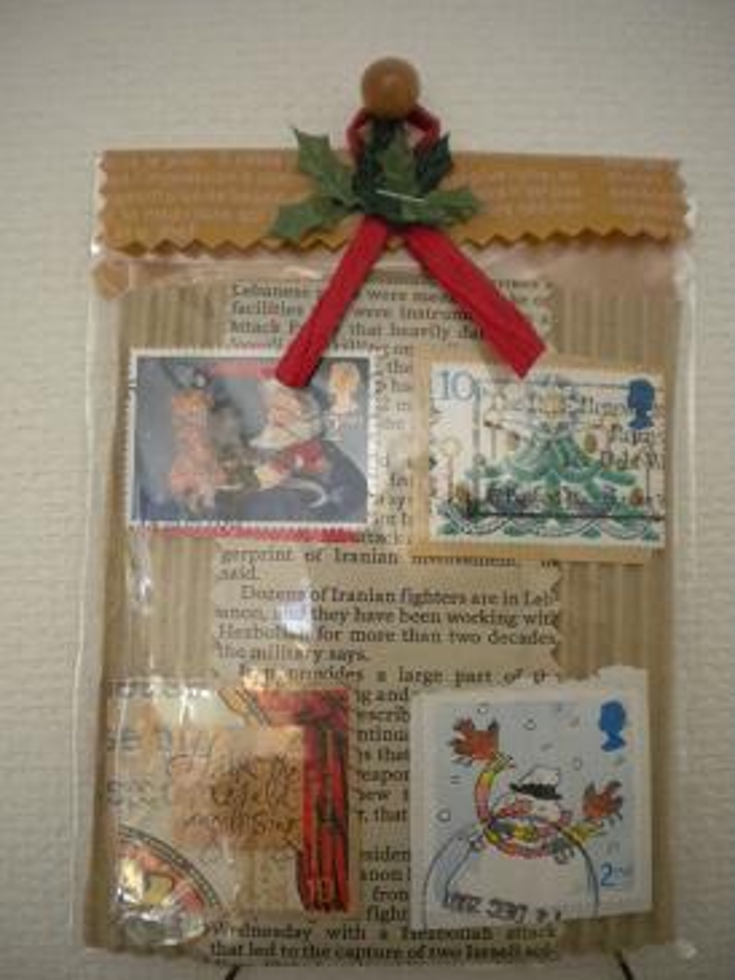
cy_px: 490
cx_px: 368
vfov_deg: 52.6
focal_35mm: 35
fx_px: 990
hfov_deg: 40.7
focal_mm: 6.3
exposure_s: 1/63.7
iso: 440
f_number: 3.1
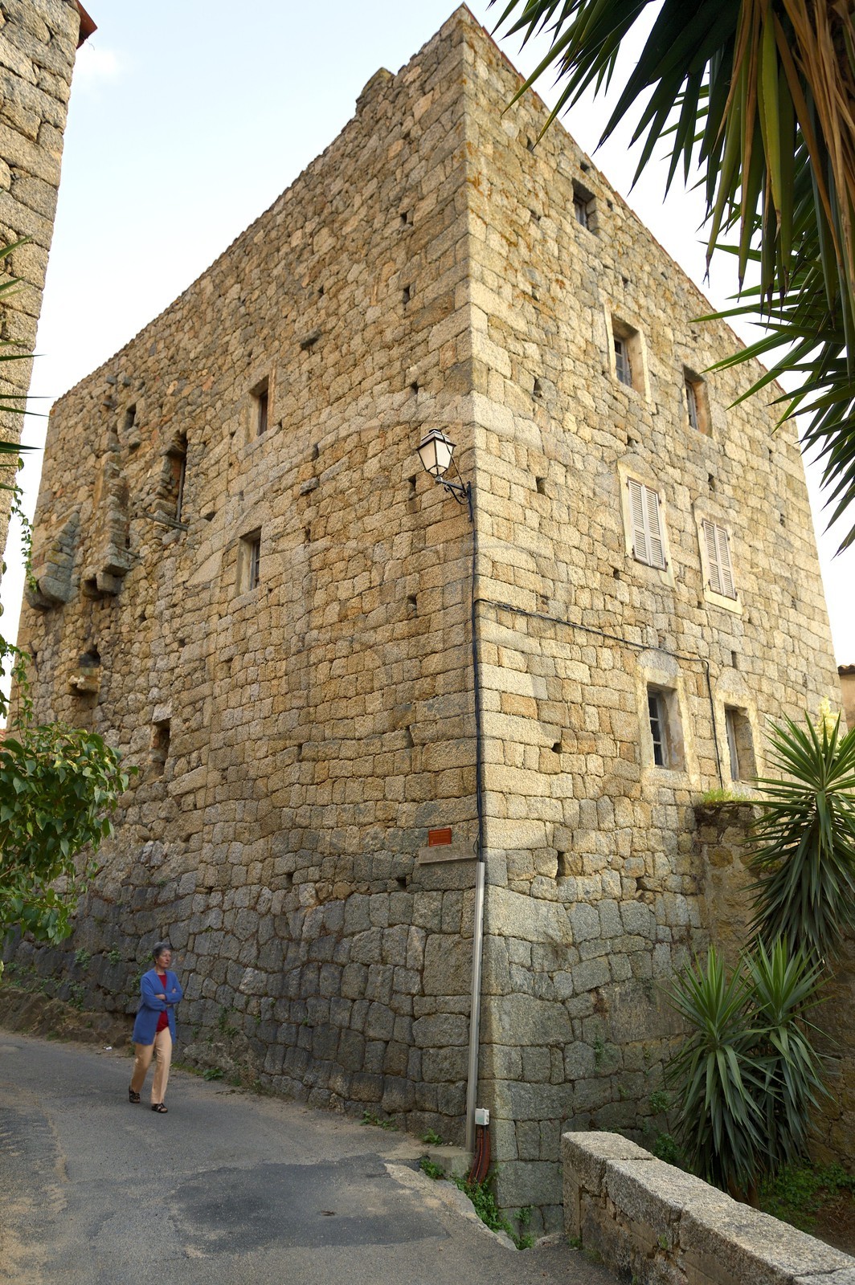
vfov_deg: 73.8
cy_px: 642
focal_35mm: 24
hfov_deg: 53.1
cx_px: 428
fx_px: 856
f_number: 5
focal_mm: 24
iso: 400
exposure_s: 1/40
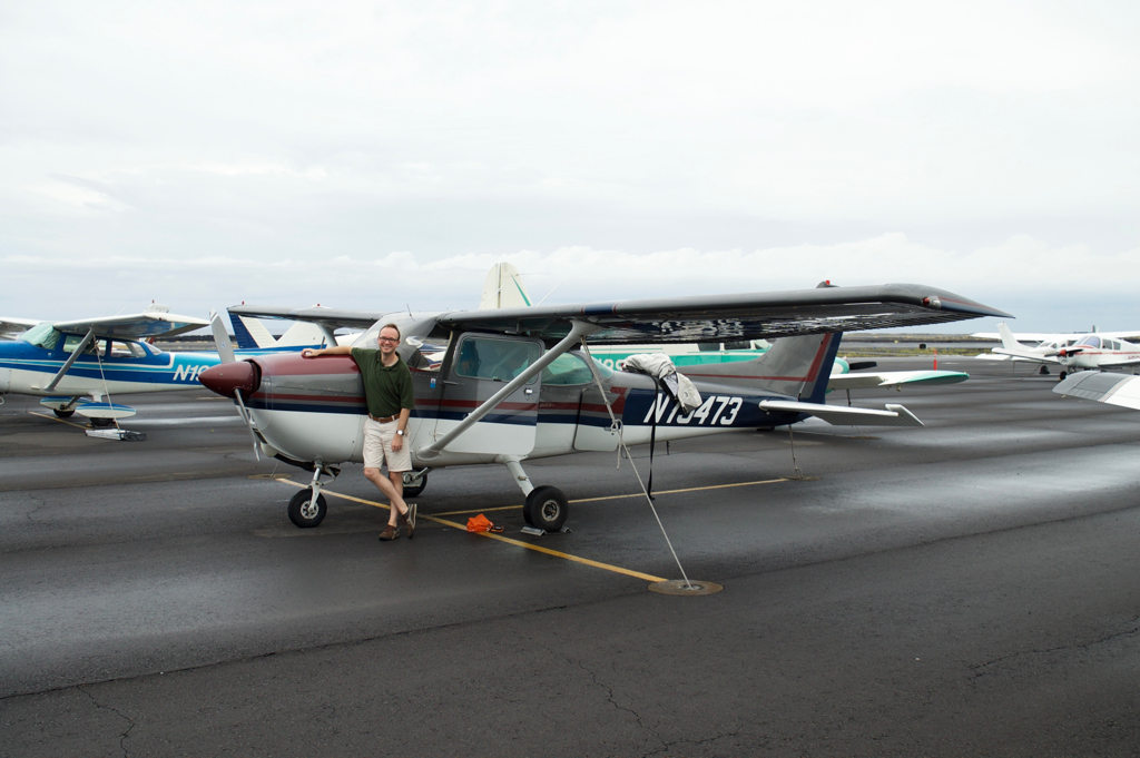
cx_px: 570
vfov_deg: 36.8
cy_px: 379
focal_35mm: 36
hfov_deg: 53.2
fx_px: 1139
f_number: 7.1
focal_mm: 24
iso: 200
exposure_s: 1/200
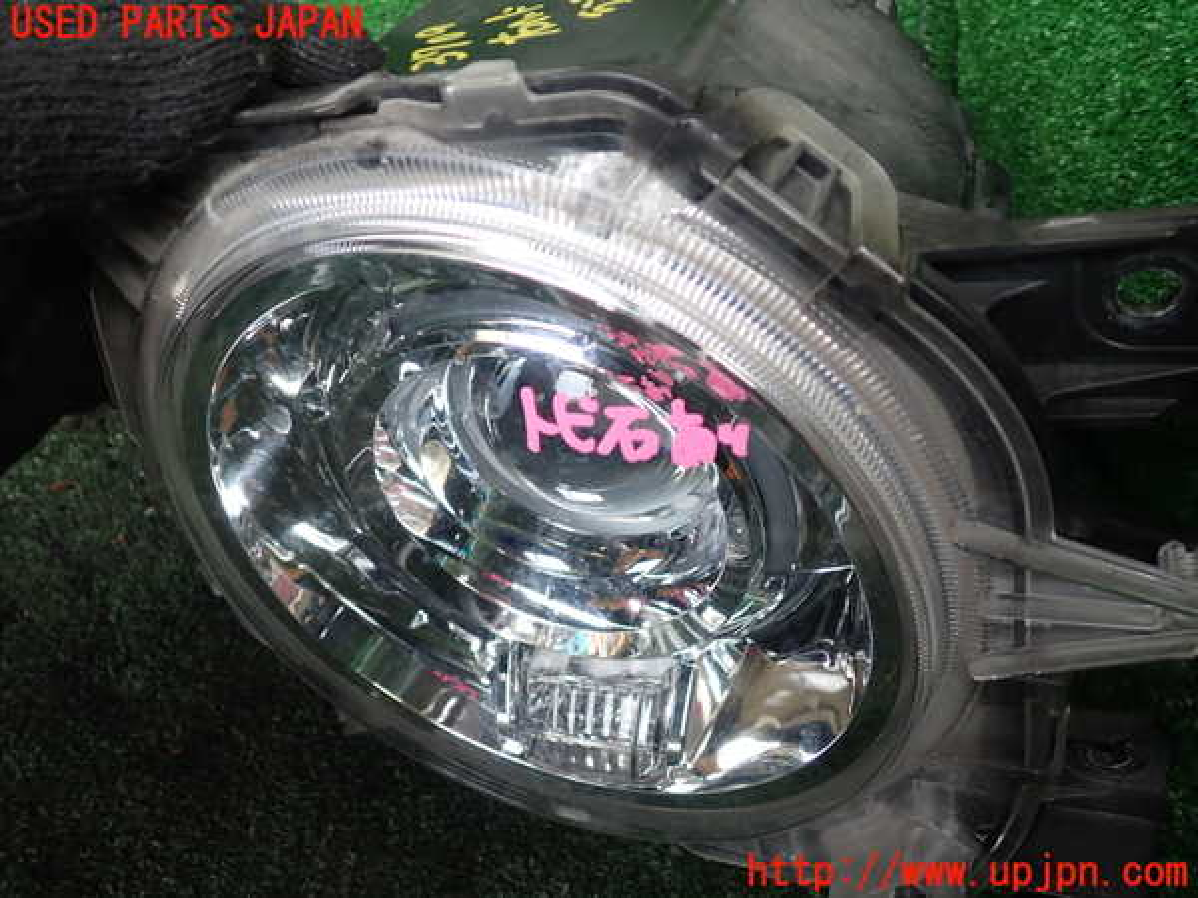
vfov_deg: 46.8
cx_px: 599
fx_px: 1038
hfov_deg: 60.0
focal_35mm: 30
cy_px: 449
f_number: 2.3
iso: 100
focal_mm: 5.4
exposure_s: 1/60
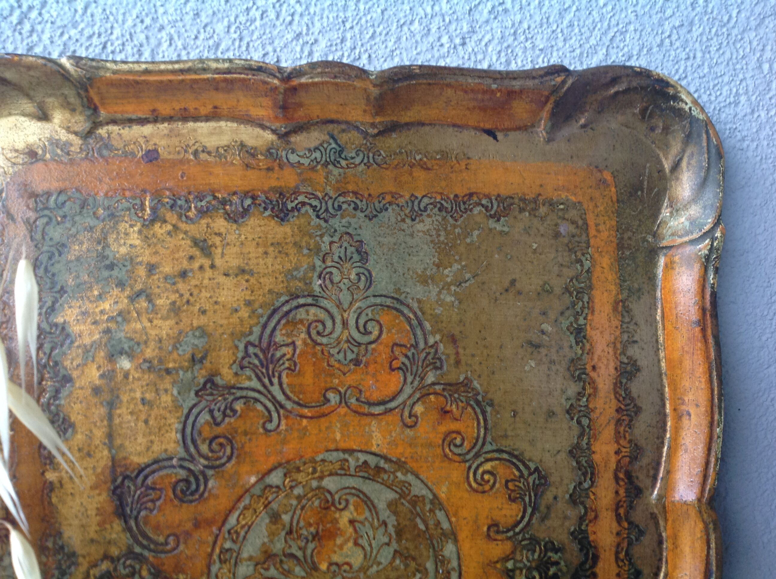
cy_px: 290
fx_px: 783
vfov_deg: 40.6
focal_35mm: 35
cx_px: 388
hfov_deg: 52.7
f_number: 2.4
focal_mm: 4.28
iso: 100
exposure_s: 1/15
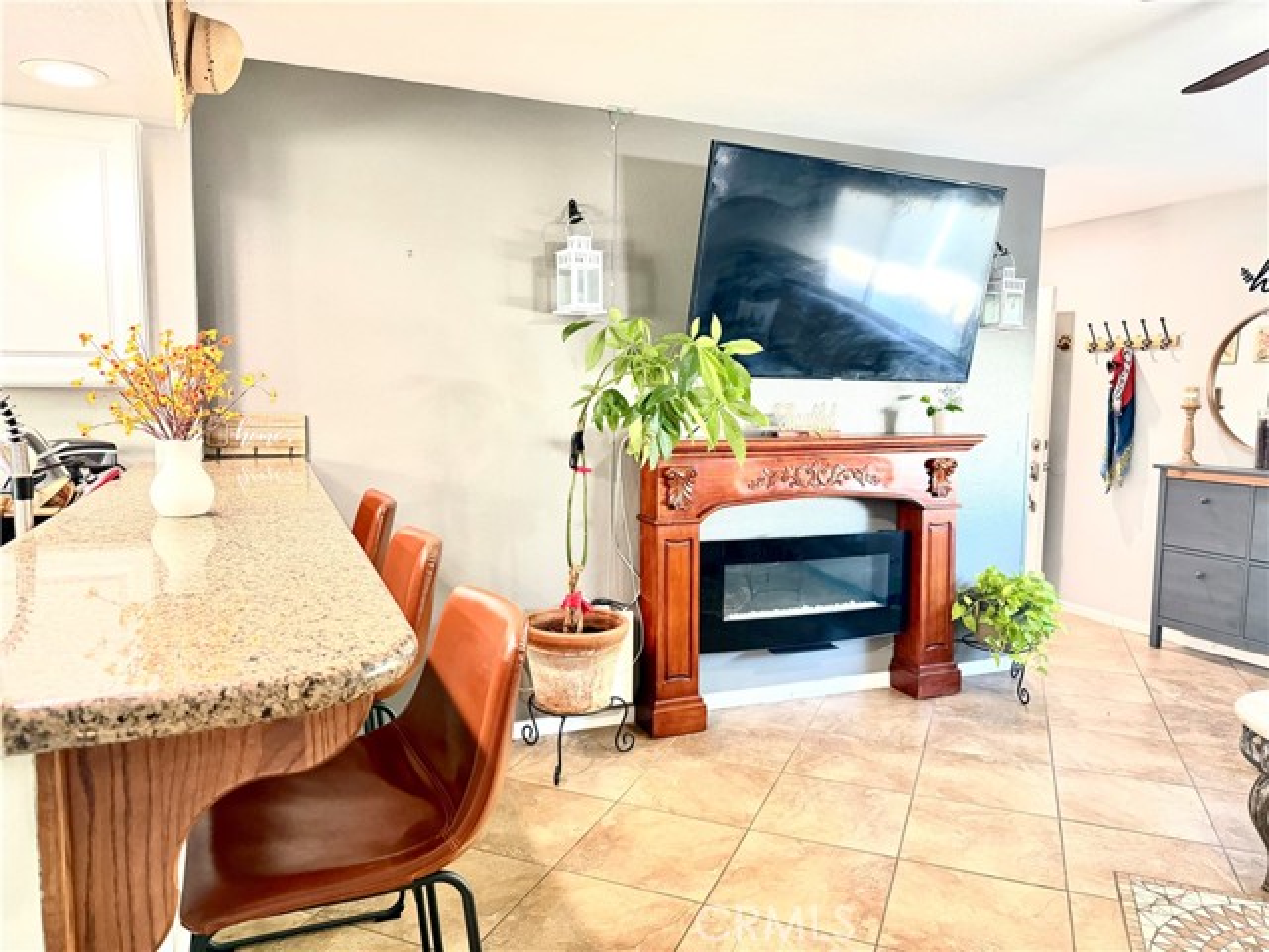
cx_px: 634
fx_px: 880
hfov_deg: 71.6
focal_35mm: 24
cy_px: 476
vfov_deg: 56.8
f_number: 1.78
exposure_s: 1/60
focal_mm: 6.76
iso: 500
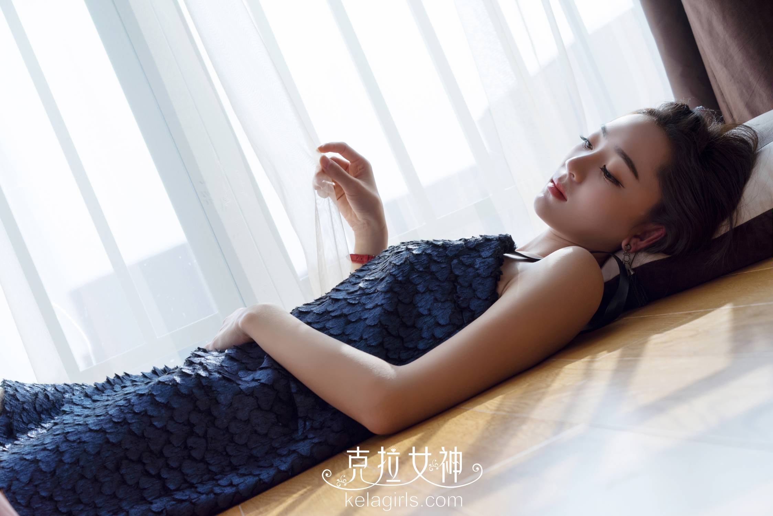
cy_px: 258
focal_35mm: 55
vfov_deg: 24.6
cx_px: 386
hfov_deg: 36.2
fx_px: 1181
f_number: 6.3
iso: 100
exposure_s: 1/60
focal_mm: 55
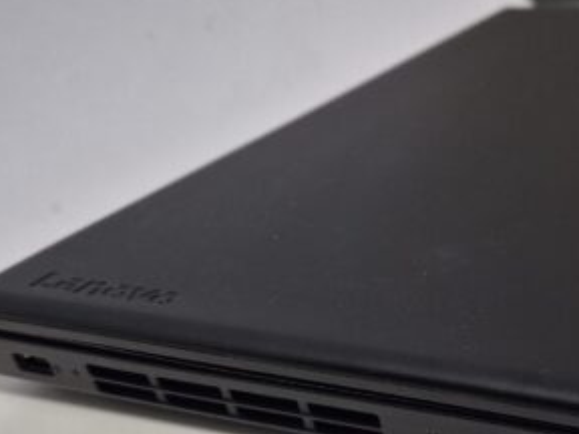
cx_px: 470
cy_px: 353
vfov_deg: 25.6
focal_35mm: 56
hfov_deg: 33.3
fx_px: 937
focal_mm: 5.4
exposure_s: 1/100
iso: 400
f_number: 1.8
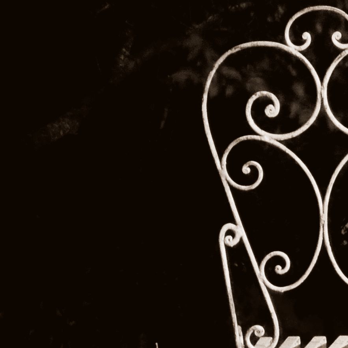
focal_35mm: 214
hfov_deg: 7.5
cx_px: 887
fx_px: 2434
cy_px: 104
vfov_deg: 8.2
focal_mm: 32
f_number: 16
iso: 800
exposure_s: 20
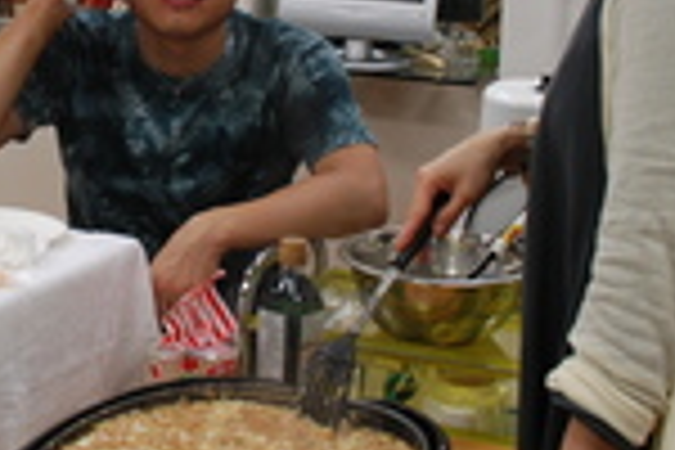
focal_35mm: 90
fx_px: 1687
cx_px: 94
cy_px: 119
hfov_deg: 22.2
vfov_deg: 15.1
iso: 200
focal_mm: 20
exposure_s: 1/60
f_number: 3.8
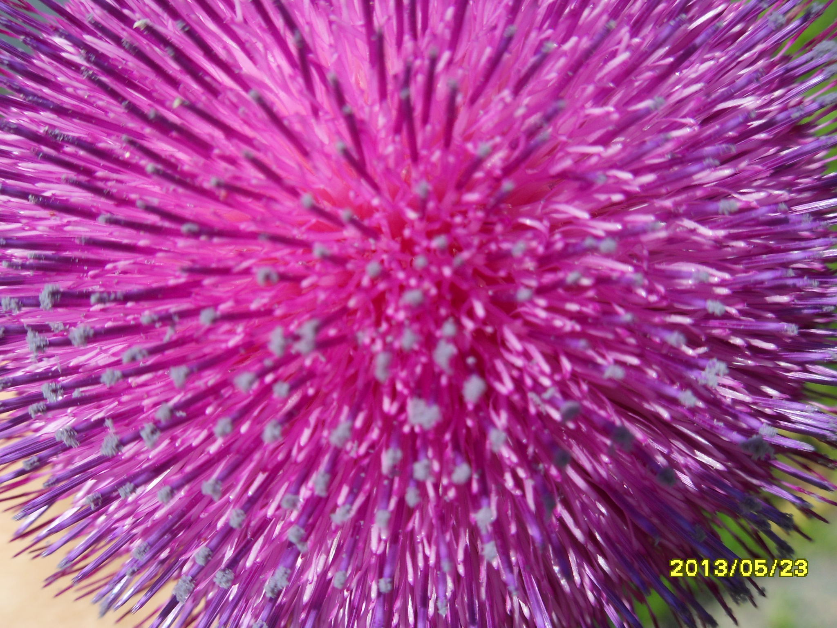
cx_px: 418
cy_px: 314
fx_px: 846
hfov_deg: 52.6
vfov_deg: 40.7
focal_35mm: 35
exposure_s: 1/750
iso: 80
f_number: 3.5
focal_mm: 6.3
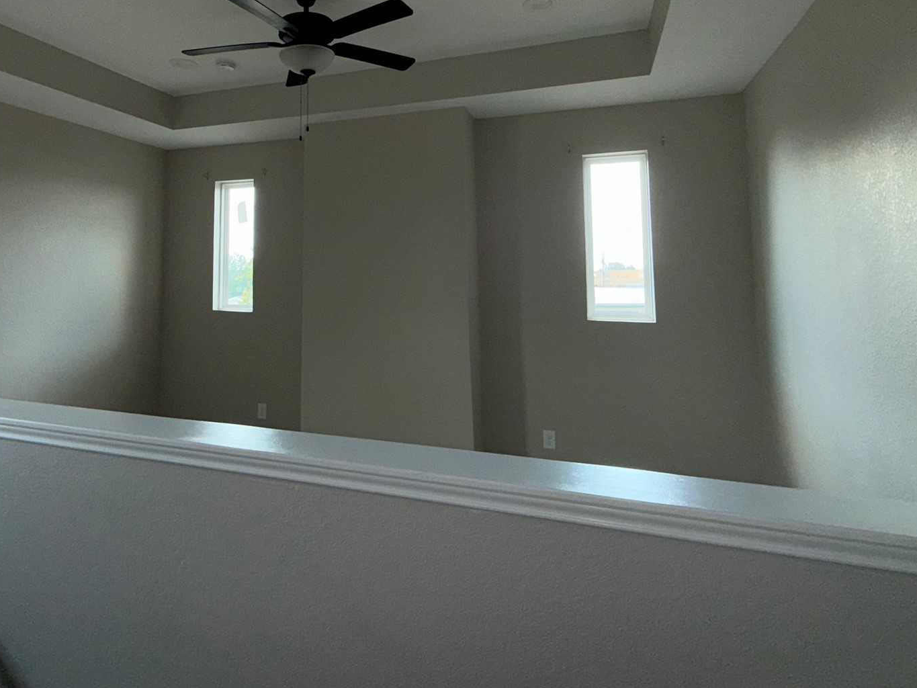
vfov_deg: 62.0
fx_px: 556
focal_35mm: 21
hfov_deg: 78.3
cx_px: 379
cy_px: 232
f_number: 2.2
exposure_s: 1/122
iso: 25
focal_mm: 2.22
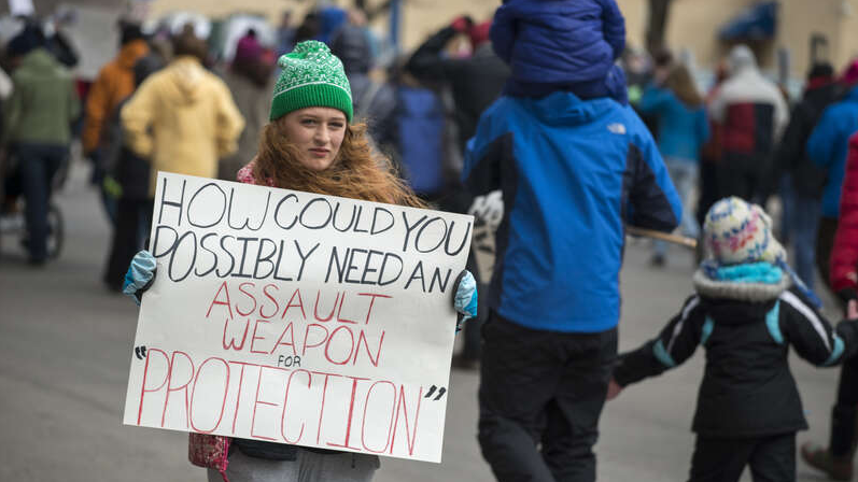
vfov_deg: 7.4
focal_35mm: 163
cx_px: 428
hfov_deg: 13.2
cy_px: 258
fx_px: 3708
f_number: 4
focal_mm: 155
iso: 110
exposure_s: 1/350
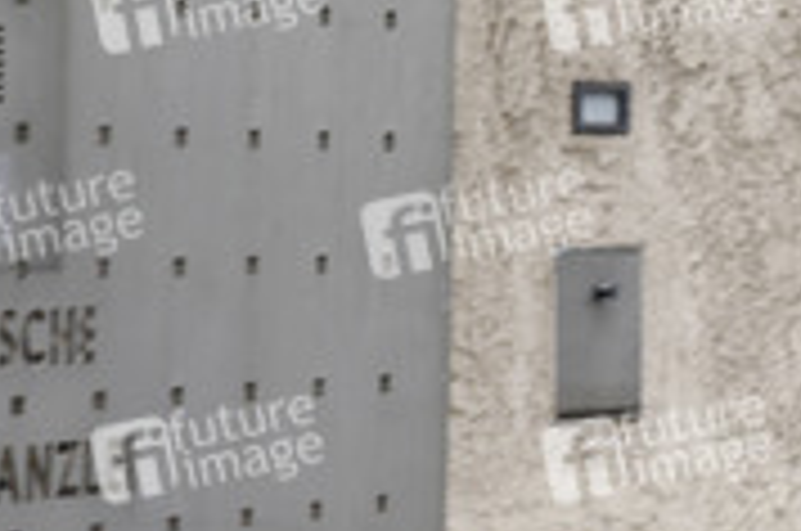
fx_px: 5530
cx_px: 988
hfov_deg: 8.2
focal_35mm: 249
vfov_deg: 5.5
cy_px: 338
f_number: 10
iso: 320
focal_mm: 98
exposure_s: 1/160
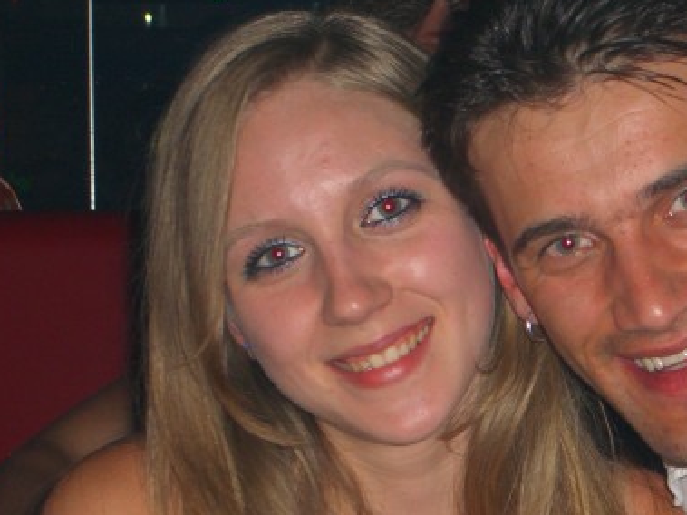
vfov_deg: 8.7
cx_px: 620
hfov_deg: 11.6
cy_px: 481
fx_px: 3353
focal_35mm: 169
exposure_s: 1/60
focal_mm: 16.6
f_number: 4.4
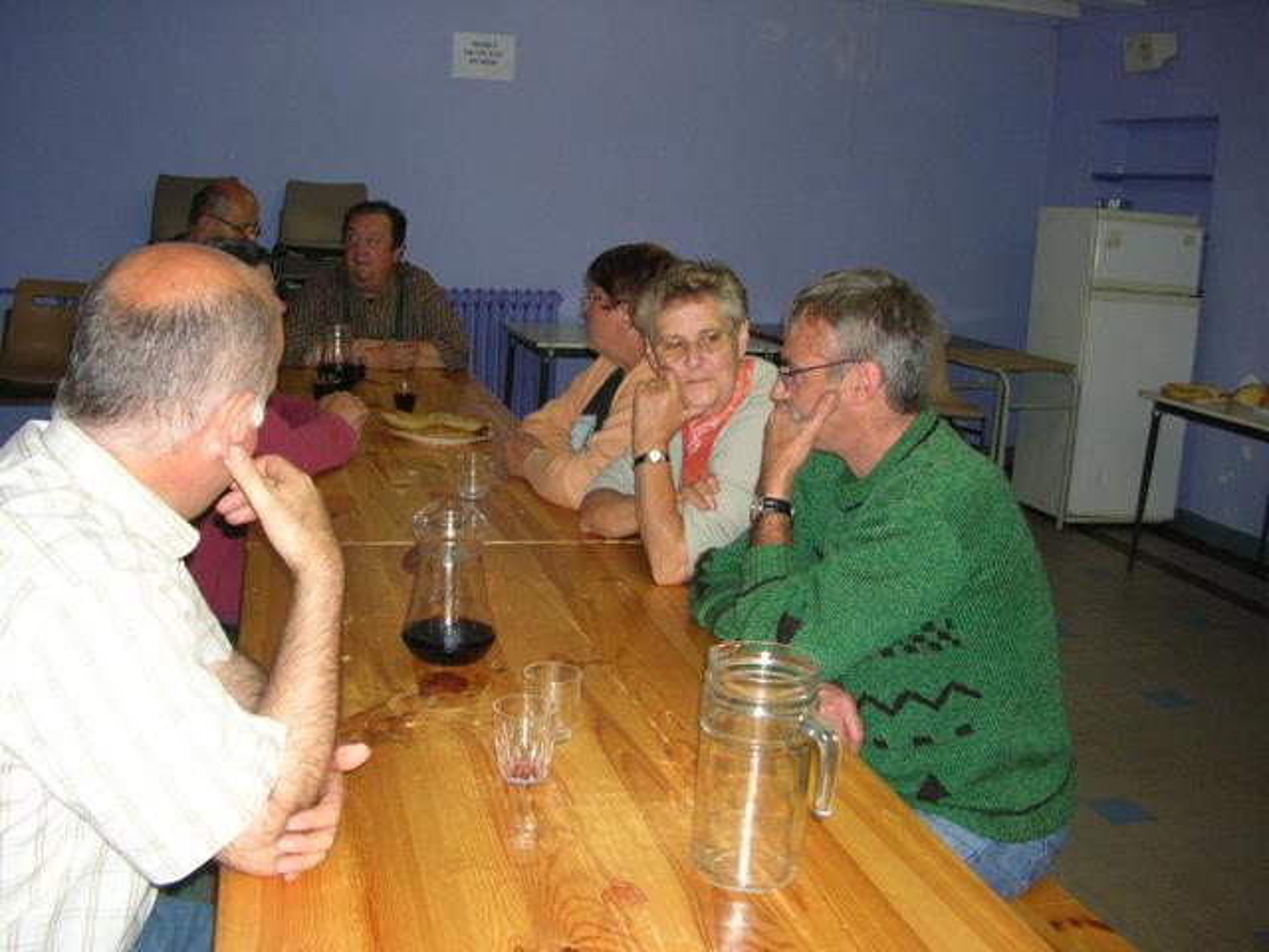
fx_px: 1283
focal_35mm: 35
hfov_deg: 52.6
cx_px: 634
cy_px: 476
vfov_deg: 40.7
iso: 134
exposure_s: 1/60.1
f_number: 2.8
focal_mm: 5.8
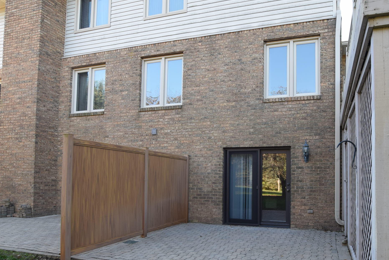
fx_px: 260
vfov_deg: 52.3
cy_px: 171
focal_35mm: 24
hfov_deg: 72.4
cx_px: 245
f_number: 5.6
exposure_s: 1/125
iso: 400
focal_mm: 10
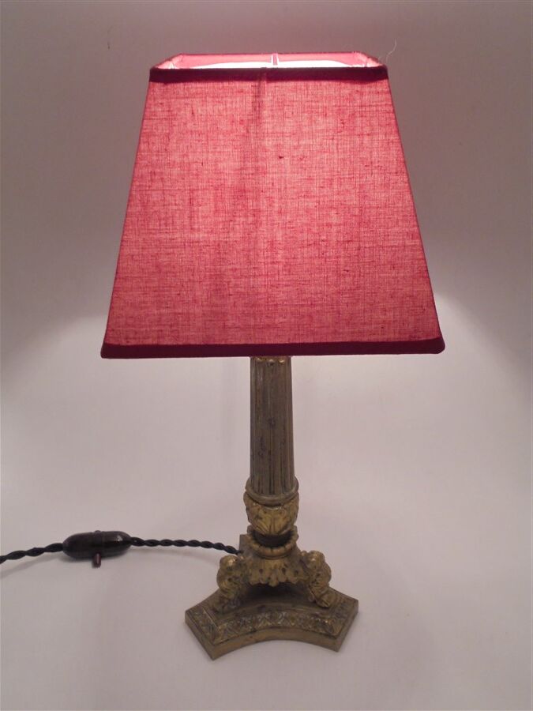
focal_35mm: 34
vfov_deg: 54.0
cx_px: 266
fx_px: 698
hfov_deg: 41.8
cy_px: 356
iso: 250
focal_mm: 6.1
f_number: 4
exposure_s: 1/30
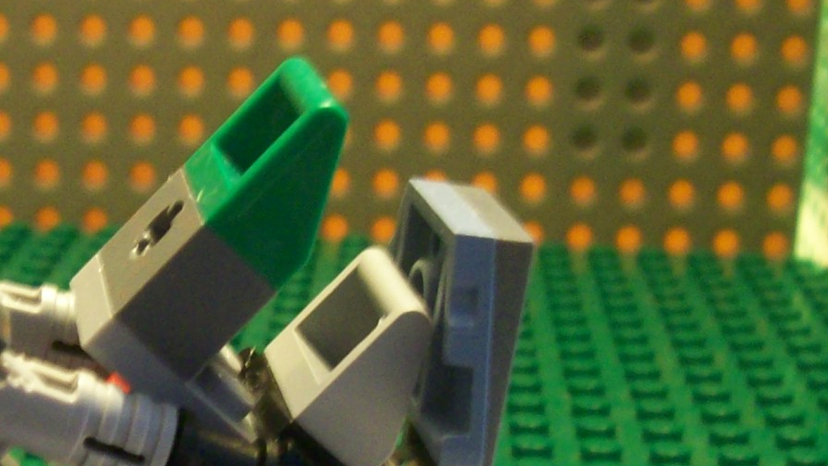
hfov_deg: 23.3
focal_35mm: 90
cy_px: 479
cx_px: 162
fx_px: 1976
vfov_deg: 13.2
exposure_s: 1/8
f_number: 2.7
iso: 200
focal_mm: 6
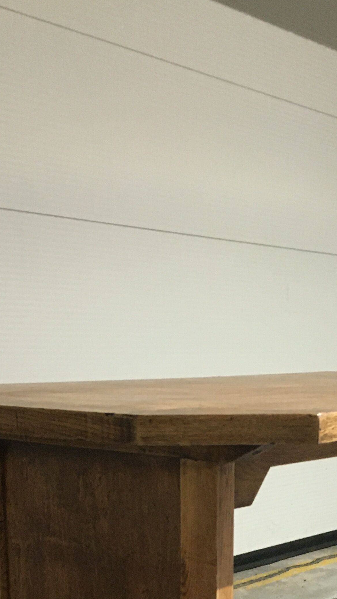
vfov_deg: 32.3
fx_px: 969
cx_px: 246
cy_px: 565
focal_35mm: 61
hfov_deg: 19.6
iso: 200
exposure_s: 1/20
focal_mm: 4.15
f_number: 2.2
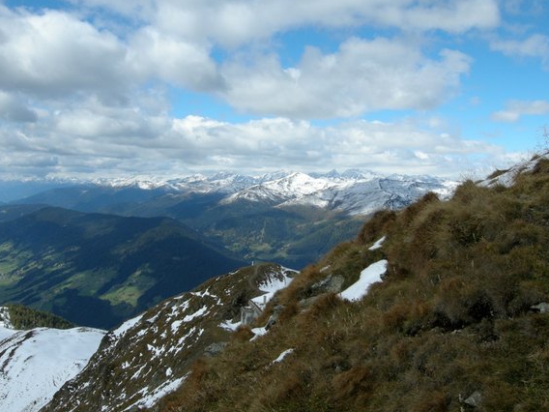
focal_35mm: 37
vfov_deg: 38.7
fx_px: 587
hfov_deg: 50.1
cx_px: 276
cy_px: 213
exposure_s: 1/264
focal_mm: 7.5
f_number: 6.1
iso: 64
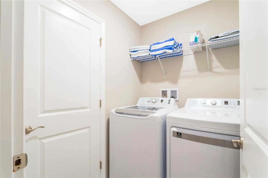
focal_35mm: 17
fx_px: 126
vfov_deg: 70.4
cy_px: 89
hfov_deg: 93.3
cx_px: 134
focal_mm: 17
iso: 1000
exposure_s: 1/13
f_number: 9
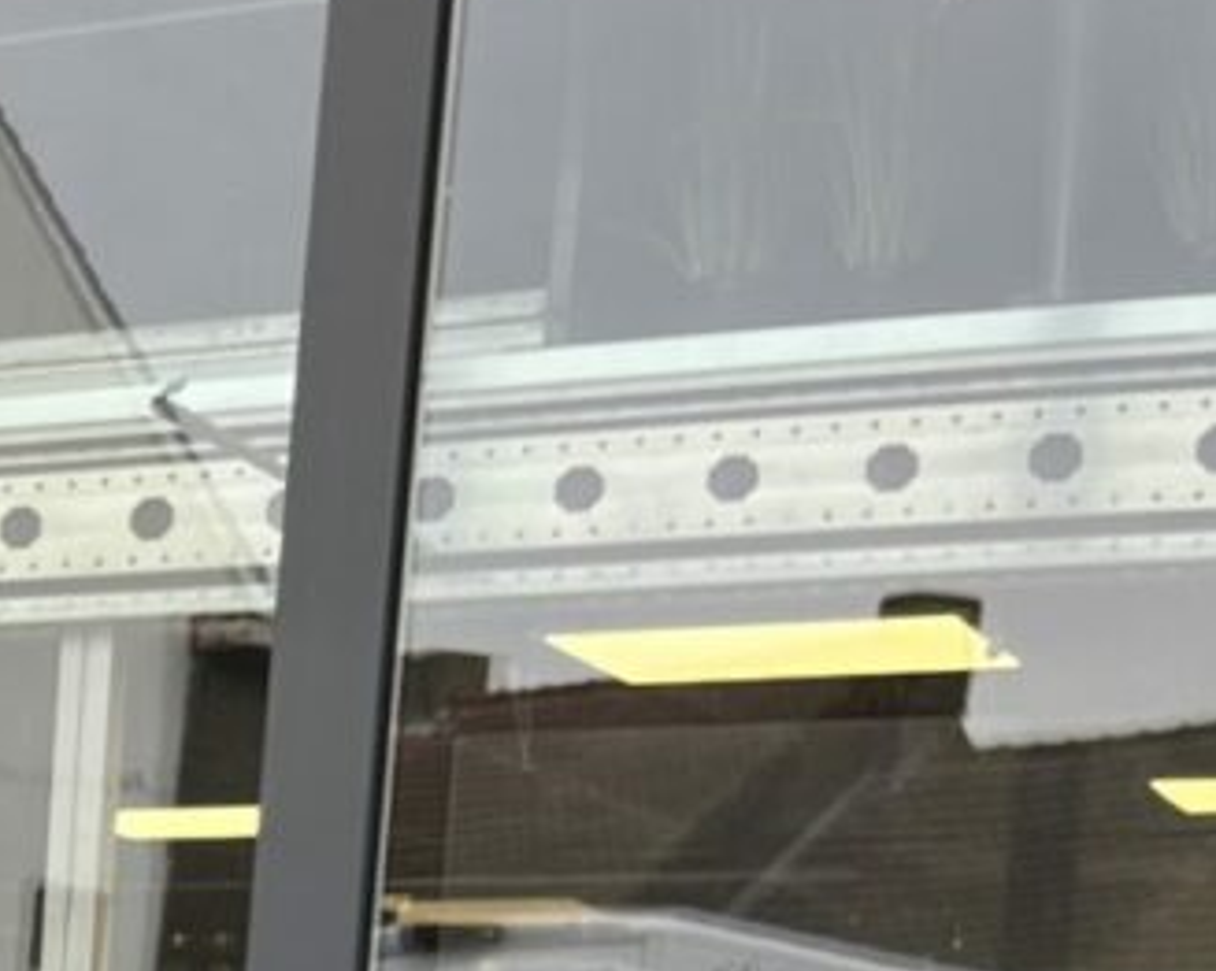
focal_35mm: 119
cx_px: -1435
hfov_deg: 13.2
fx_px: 4280
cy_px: 1605
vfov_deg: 12.1
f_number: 1.6
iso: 32
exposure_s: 1/126
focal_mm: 5.1
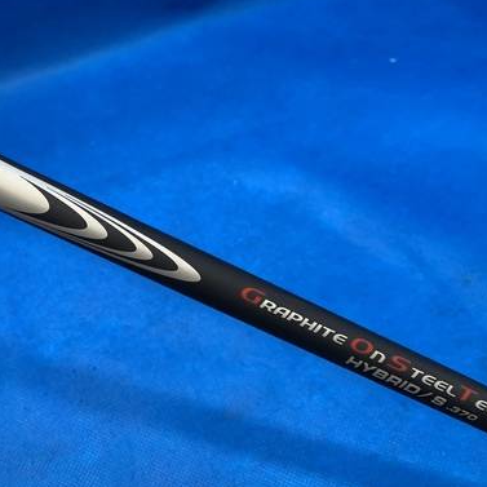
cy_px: 234
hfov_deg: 40.6
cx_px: 79
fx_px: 621
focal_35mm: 39
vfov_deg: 42.8
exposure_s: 1/60
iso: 100
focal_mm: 4.25
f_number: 1.8
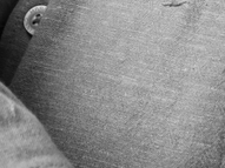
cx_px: 213
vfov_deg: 2.2
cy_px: -242
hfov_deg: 2.9
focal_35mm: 679
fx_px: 4411
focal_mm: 50
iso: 160
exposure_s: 1/80
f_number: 4
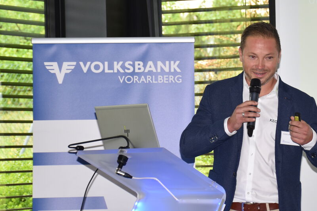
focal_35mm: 201
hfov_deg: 10.2
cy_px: 91
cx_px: 302
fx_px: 1770
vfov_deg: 6.8
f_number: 5.6
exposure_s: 1/125
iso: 320
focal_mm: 66
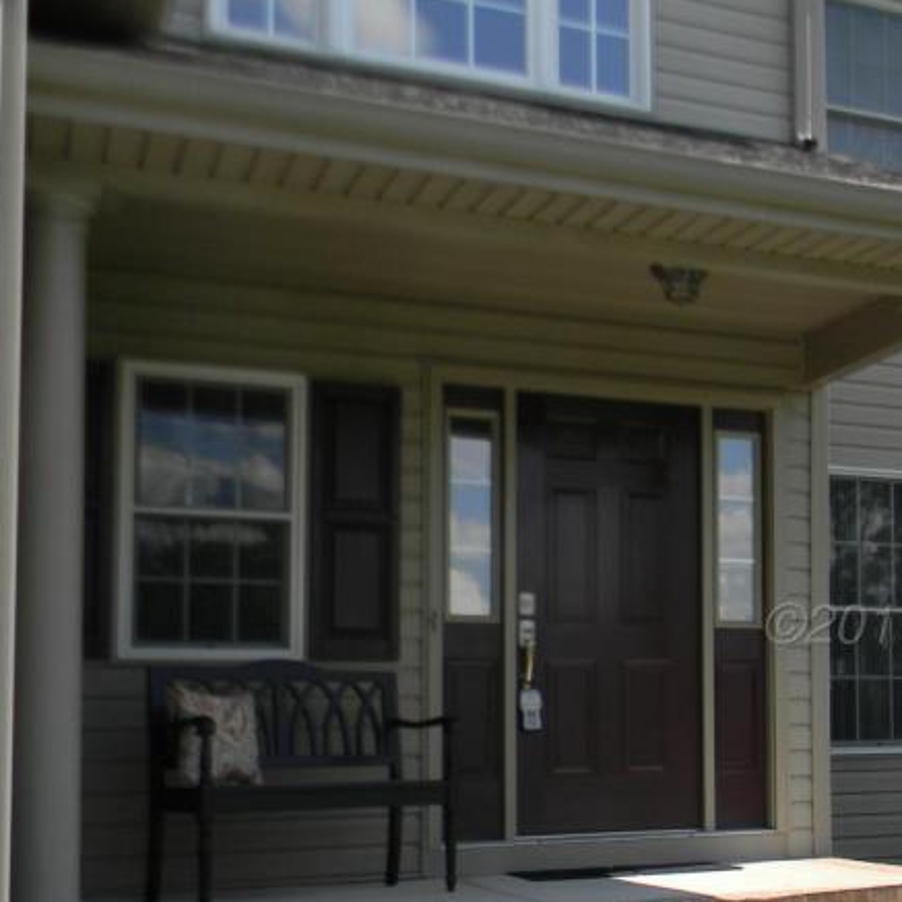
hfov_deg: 27.2
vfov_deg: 29.3
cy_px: 623
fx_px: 1710
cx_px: 976
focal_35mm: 58
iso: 80
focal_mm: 5
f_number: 3.5
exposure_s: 1/636
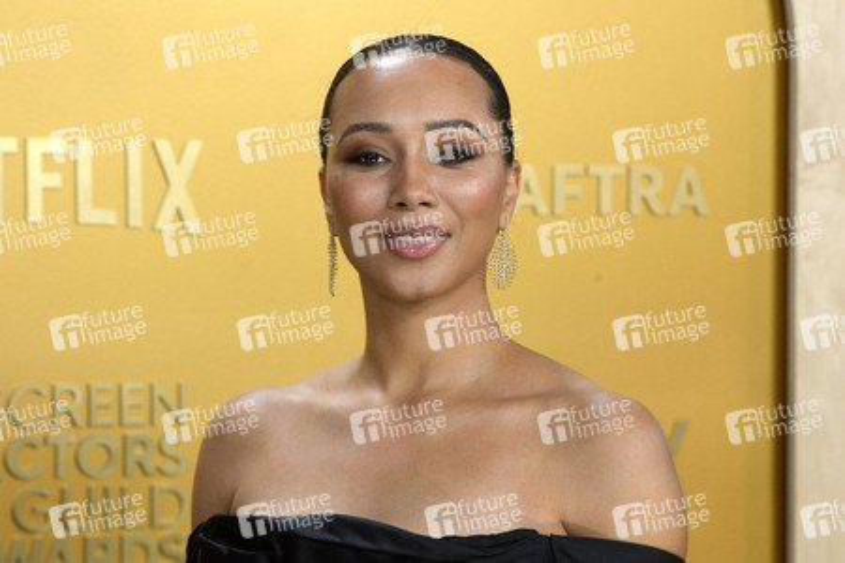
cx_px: 422
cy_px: 282
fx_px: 2629
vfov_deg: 12.2
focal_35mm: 112
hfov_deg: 18.3
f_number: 6.3
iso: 2500
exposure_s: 1/250
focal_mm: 112
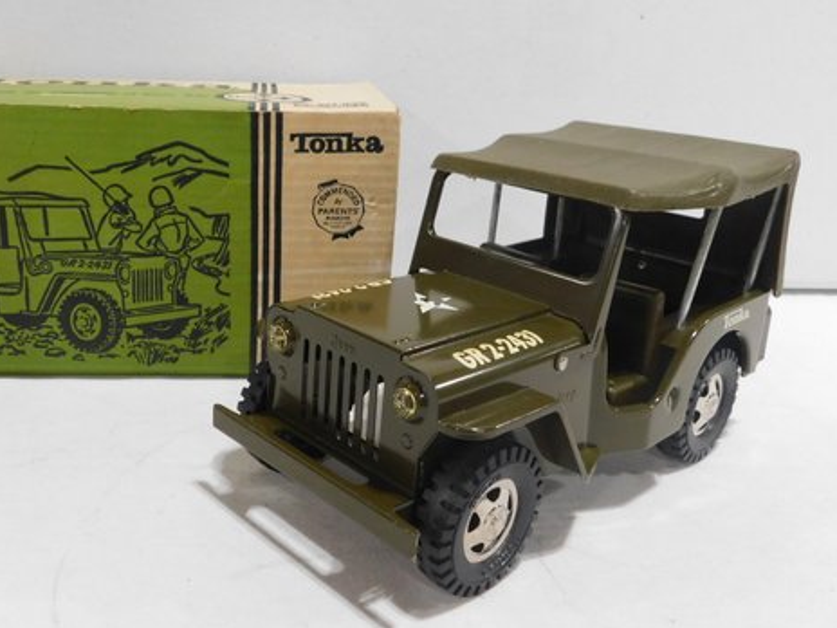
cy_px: 268
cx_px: 329
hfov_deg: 53.5
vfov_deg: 41.7
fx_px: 822
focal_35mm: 34
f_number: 3.1
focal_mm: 4.5
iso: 320
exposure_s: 1/30
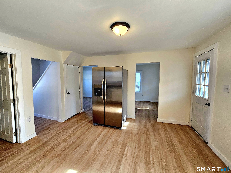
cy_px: 86
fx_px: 87
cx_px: 116
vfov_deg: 89.9
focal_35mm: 13
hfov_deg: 106.2
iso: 64
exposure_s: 1/60.2
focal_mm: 2.2
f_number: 2.2
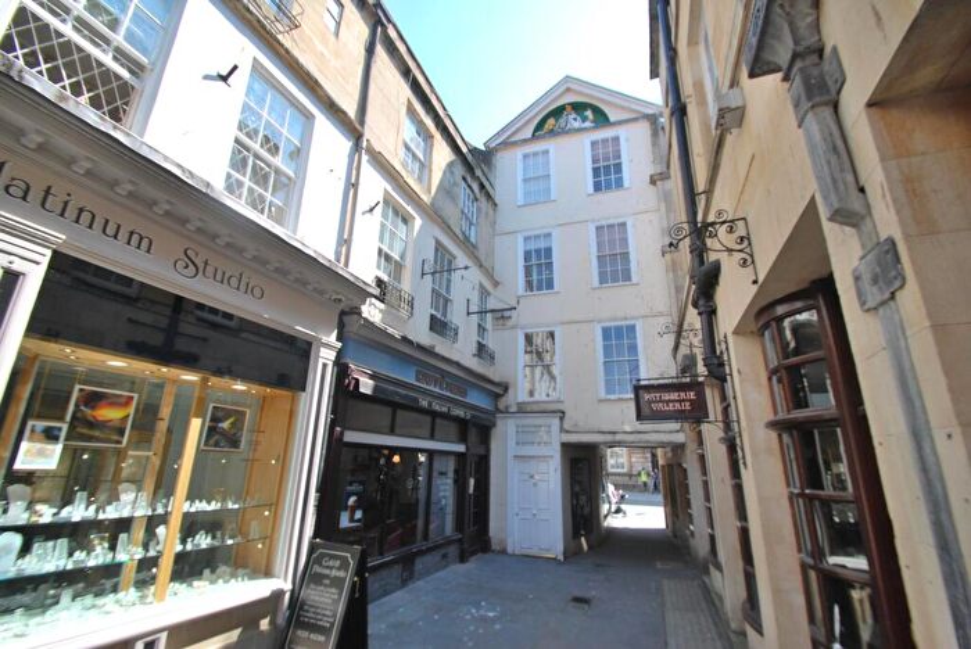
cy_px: 324
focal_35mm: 15
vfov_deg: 77.4
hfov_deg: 100.3
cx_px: 486
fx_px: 405
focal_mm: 10
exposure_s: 1/160
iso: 100
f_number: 6.3
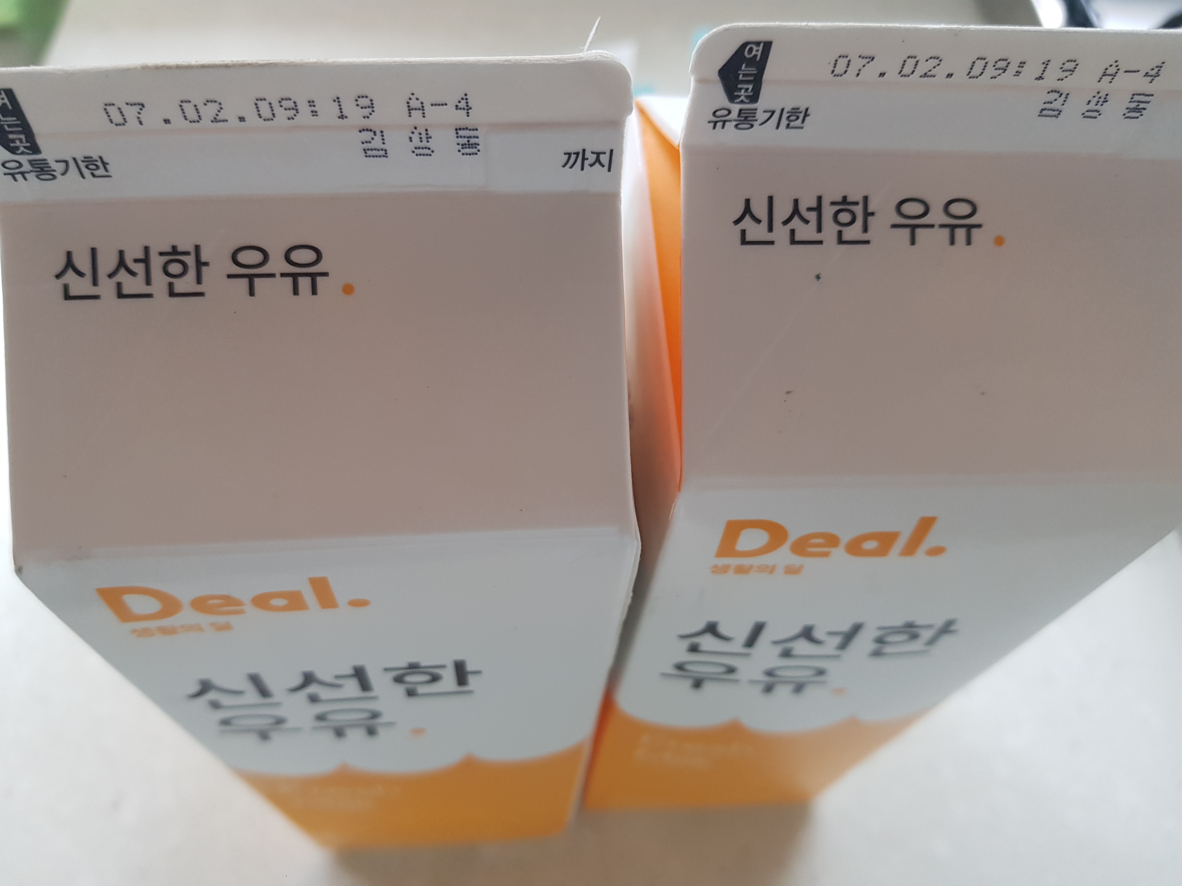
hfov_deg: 67.3
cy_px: 443
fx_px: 888
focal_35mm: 26
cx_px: 591
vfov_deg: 53.1
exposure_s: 1/33
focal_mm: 4.2
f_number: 1.7
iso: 160
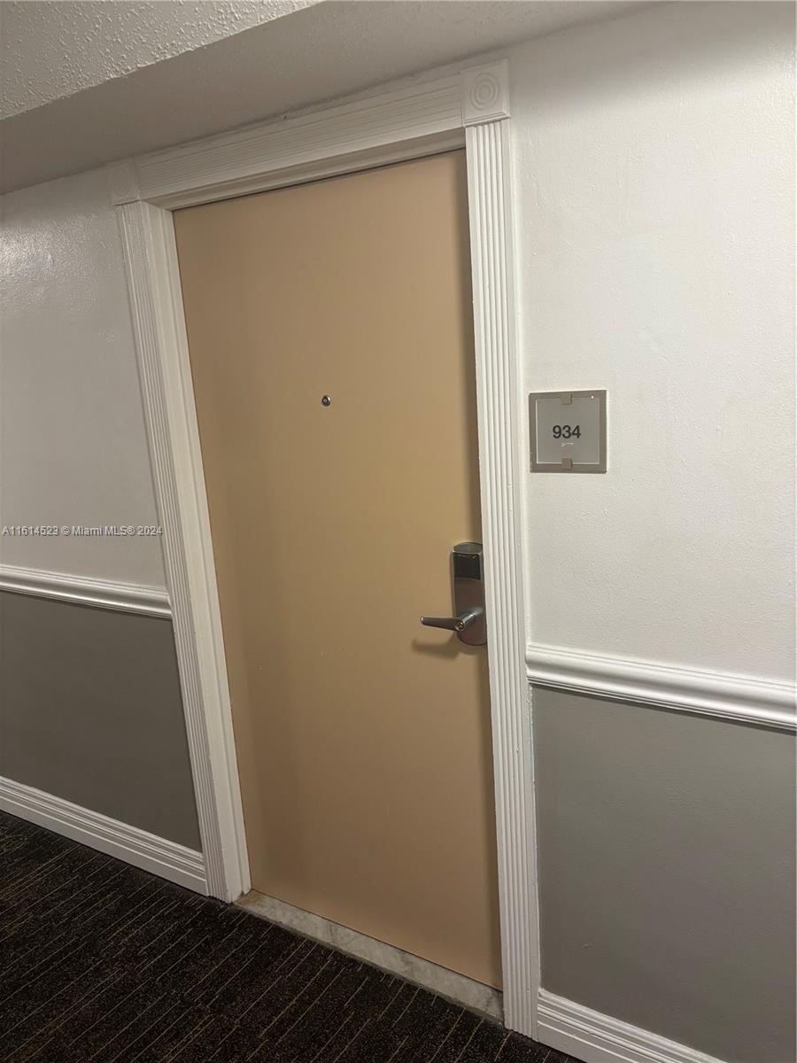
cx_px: 398
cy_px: 532
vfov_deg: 67.3
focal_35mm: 26
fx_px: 798
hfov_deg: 53.1
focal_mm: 5.96
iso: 160
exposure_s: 1/60
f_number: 1.6
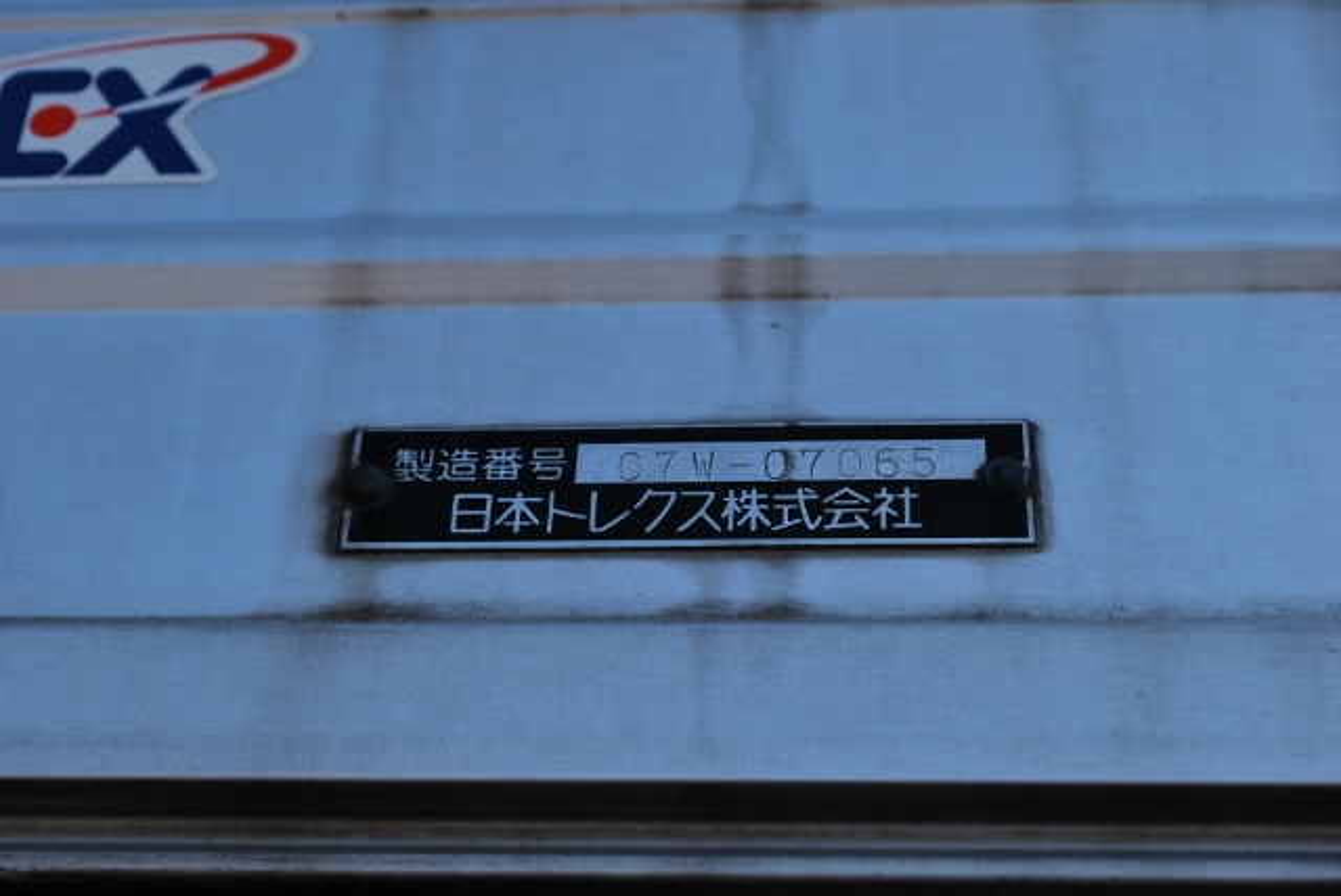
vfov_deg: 20.2
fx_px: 2517
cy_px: 448
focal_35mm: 68
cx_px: 670
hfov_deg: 29.8
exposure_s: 1/250
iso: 100
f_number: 8
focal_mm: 45
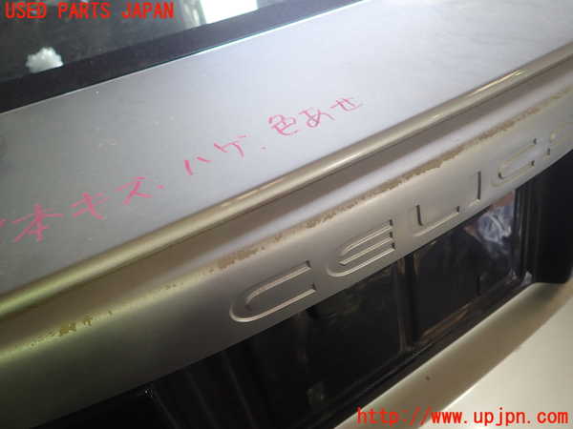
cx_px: 286
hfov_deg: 69.4
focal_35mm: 25
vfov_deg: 54.9
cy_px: 214
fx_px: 414
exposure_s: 1/60
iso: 200
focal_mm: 4.5
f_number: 2
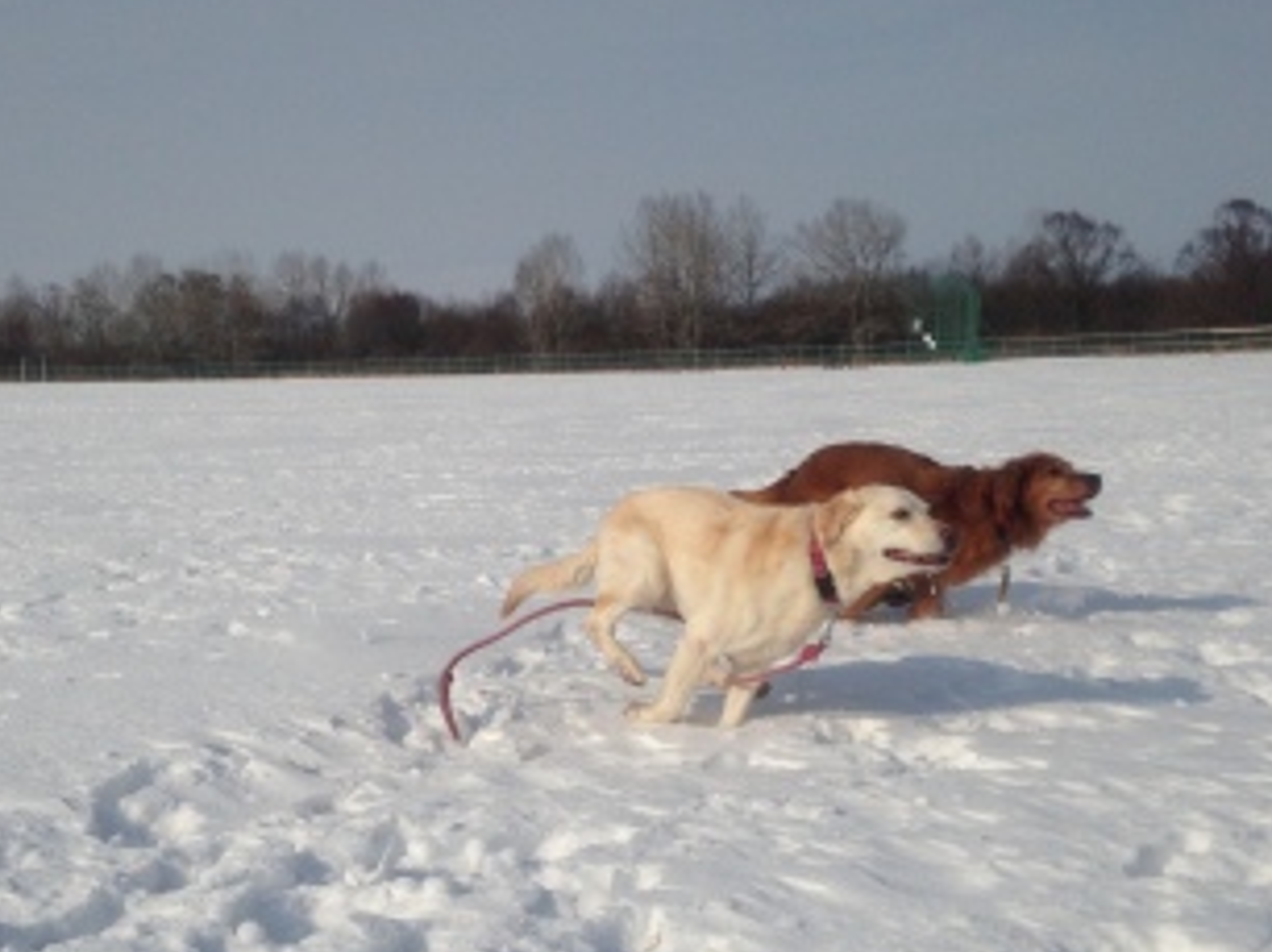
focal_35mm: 54
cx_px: 557
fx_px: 1983
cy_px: 655
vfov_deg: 26.8
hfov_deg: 35.5
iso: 50
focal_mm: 4.12
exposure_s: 1/6803
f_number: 2.4
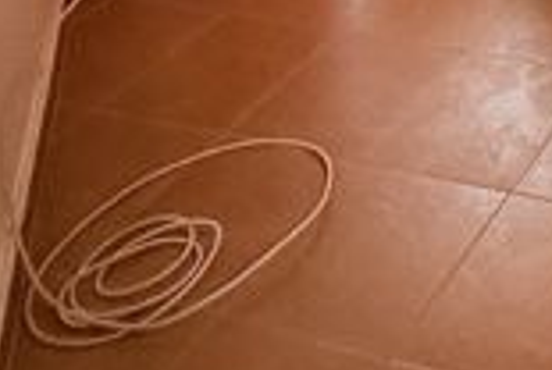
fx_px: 1014
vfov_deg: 15.5
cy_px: -413
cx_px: 889
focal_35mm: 66
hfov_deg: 22.9
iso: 500
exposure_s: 1/50
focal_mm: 2.22
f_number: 2.2
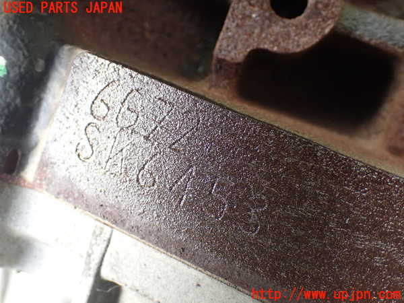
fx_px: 549
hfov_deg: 40.4
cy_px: 152
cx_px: 202
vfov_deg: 30.9
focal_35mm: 47
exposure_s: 1/50
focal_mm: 8.4
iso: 800
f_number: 3.1
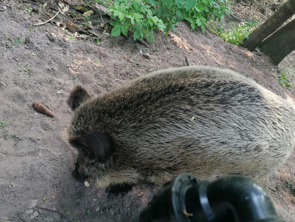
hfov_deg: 49.0
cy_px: 111
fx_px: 324
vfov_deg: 37.7
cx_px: 148
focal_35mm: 38
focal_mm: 4.75
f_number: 1.8
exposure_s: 1/50
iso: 100
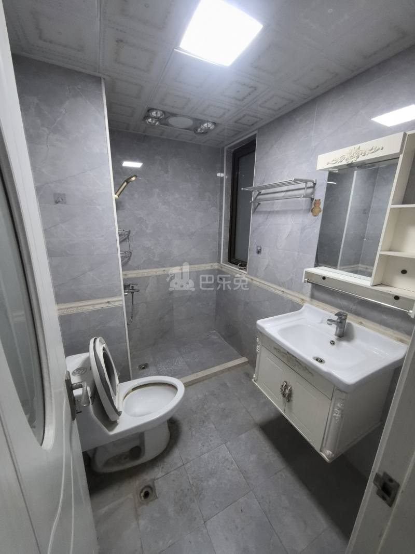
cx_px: 208
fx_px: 208
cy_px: 277
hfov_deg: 89.9
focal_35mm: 13
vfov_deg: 106.2
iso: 320
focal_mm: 1.95
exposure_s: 1/50
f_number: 2.2
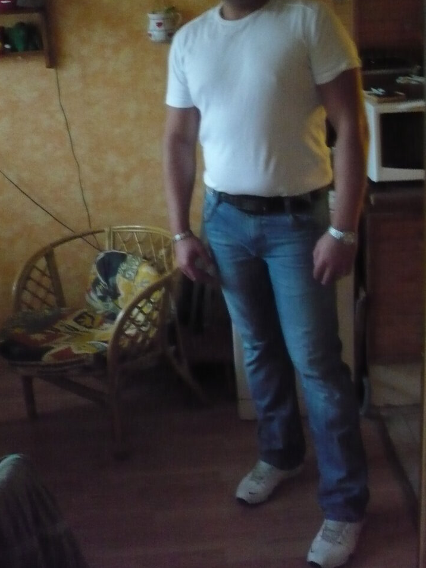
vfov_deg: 42.7
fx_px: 722
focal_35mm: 44
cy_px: 227
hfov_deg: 32.8
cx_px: 256
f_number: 2.8
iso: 800
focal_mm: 5.8
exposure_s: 1/8
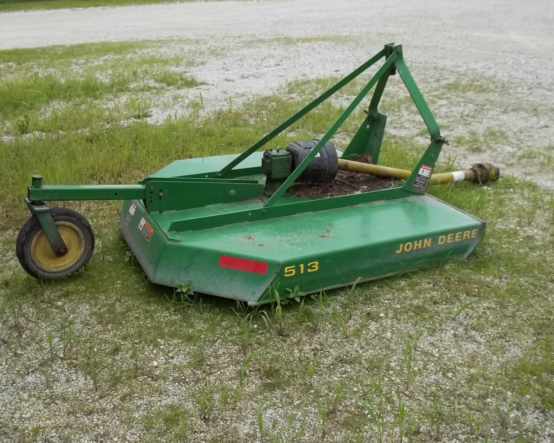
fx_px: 623
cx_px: 266
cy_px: 209
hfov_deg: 47.9
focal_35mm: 38
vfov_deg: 39.1
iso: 64
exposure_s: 1/400
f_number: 3.3
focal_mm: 5.9
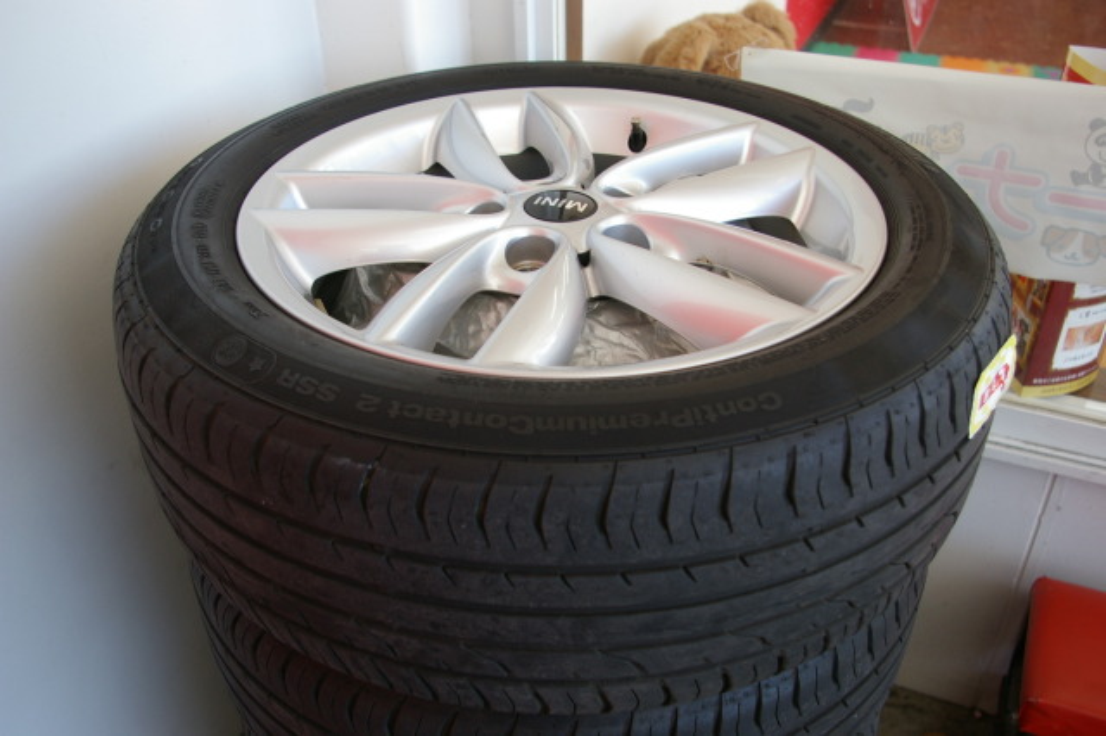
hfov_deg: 55.1
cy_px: 368
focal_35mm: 34
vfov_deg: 38.3
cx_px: 553
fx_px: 1059
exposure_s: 1/60
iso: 200
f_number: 4.5
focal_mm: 23
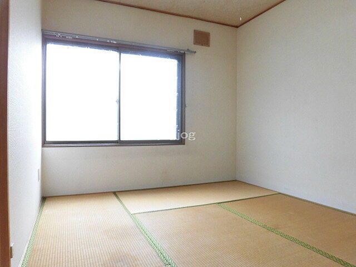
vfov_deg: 56.8
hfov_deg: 71.6
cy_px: 134
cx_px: 178
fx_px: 247
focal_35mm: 24
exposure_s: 1/60
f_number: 3.1
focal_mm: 4.3
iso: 160
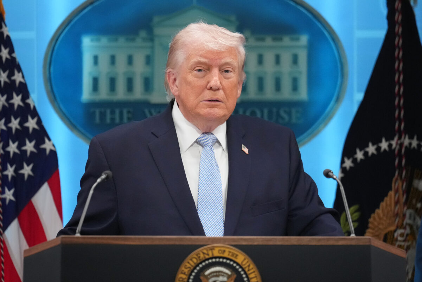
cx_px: 211
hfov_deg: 7.4
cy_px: 141
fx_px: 3247
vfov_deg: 5.0
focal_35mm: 277
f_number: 2.8
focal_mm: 185
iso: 5000
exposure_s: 1/640
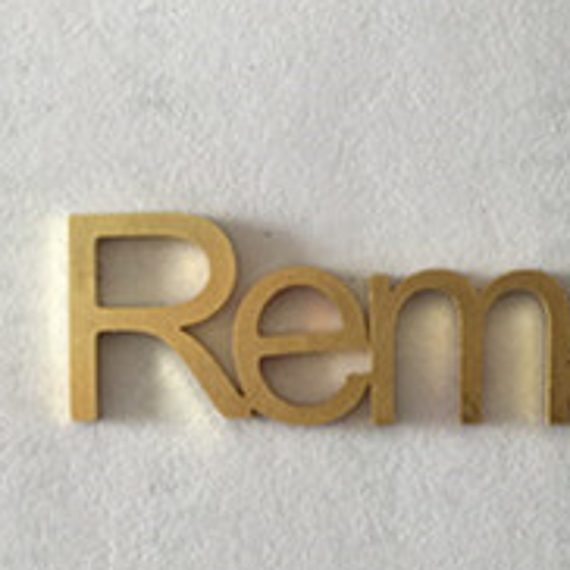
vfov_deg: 19.3
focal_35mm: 90
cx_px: 388
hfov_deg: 19.2
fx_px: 1677
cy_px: 313
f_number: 2.2
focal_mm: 4.15
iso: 40
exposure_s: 1/60
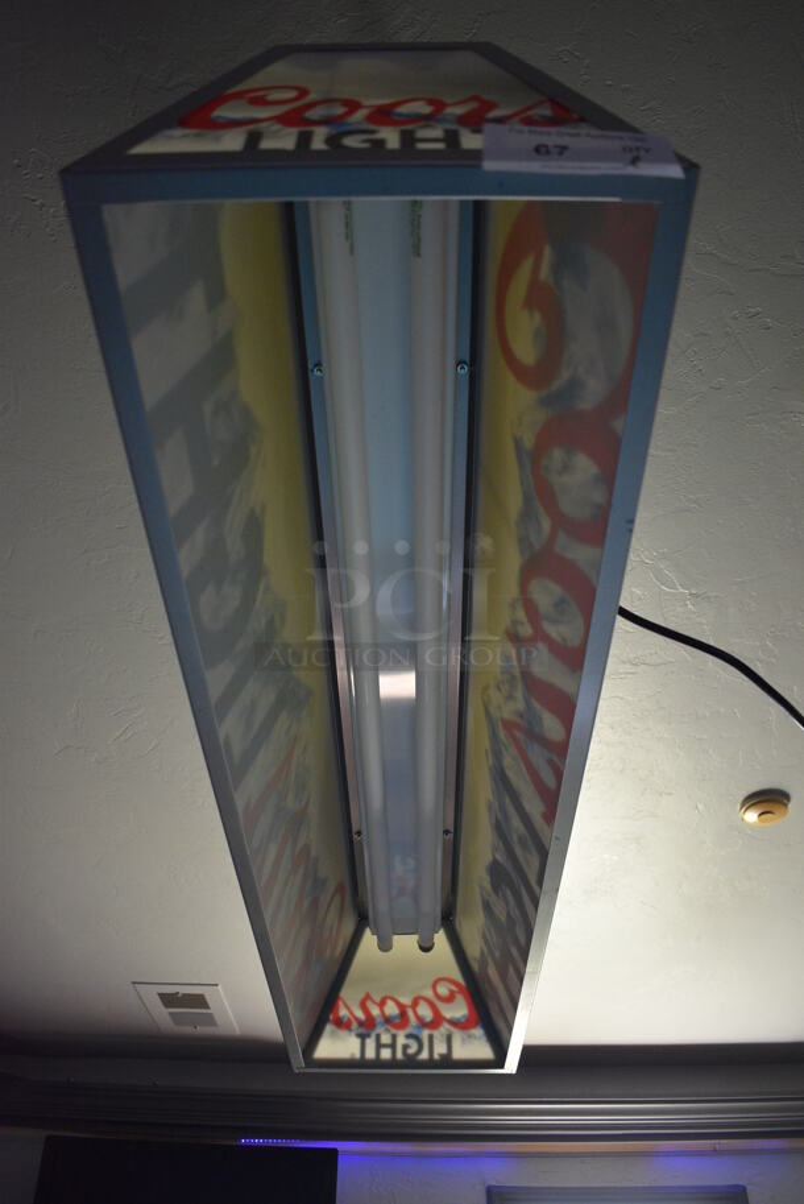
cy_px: 602
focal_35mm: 27
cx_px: 402
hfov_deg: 48.0
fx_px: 903
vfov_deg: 67.3
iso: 1400
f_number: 3.5
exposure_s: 1/125
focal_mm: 18
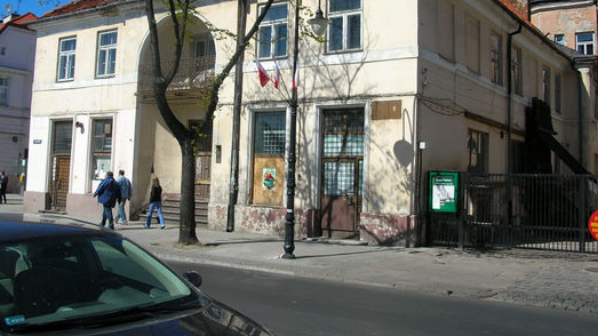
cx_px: 298
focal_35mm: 40
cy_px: 117
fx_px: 634
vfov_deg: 29.5
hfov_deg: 50.5
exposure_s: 1/933
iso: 50
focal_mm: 6
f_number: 3.7
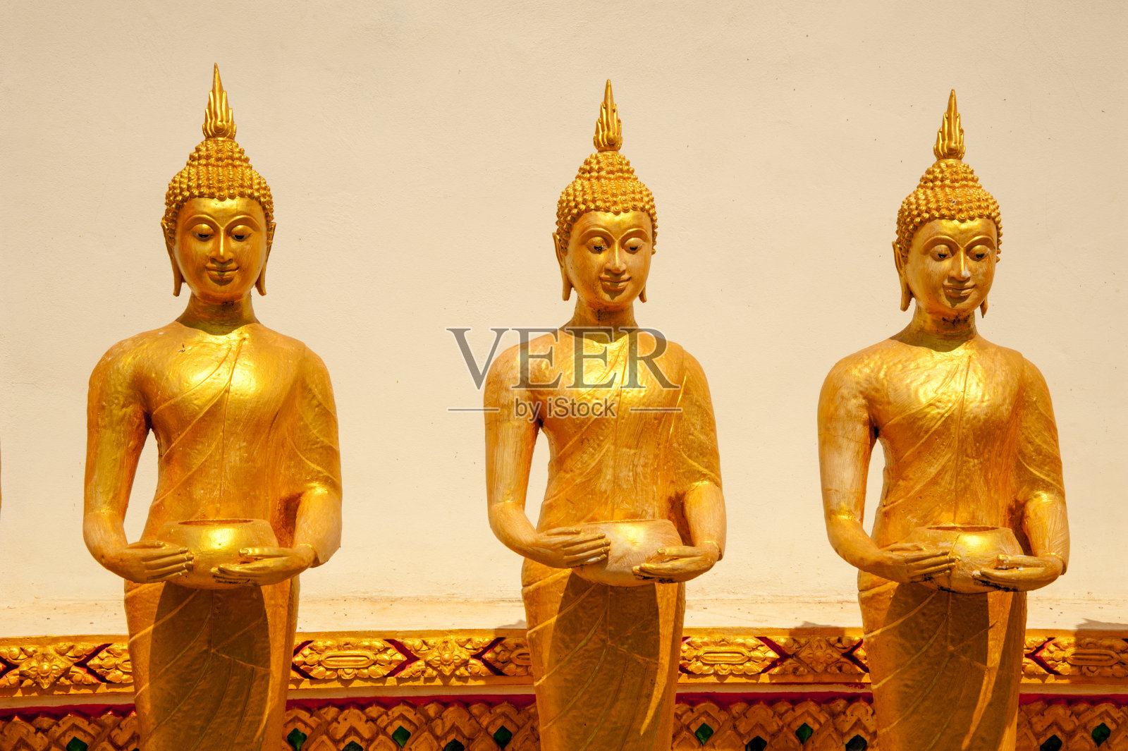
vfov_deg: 24.6
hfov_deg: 36.3
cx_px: 564
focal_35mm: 55
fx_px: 1722
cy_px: 376
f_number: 16
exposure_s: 1/400
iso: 200
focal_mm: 55
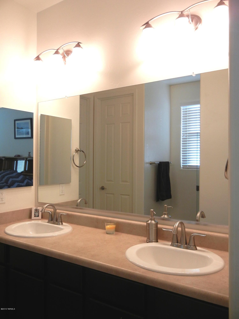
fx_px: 276
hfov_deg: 46.8
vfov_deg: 60.0
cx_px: 120
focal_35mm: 30
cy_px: 160
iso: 160
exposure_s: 1/50.4
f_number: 3.5
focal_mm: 5.4
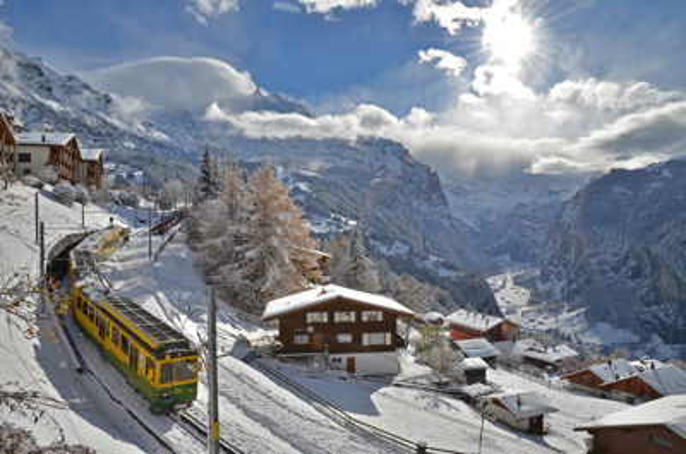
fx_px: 456
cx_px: 343
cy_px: 227
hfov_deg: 73.8
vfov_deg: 52.9
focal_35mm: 24
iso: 200
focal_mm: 16
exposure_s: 1/800
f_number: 11
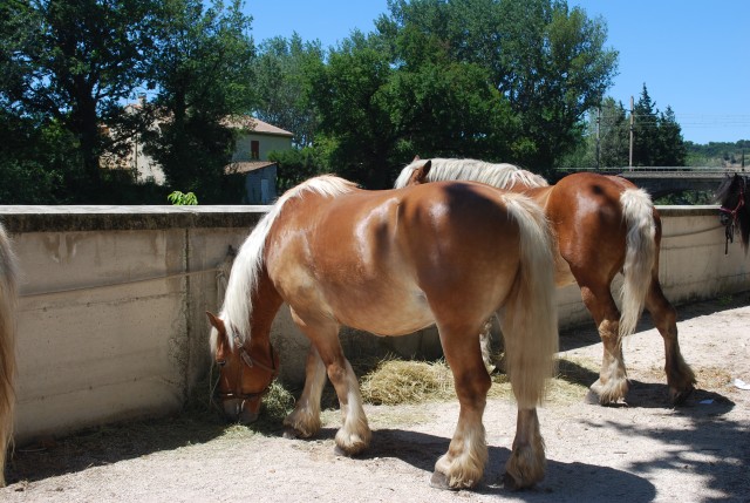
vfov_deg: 28.2
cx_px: 375
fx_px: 1002
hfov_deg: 41.1
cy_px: 252
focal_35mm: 48
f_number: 7.1
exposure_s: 1/200
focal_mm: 32
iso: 100
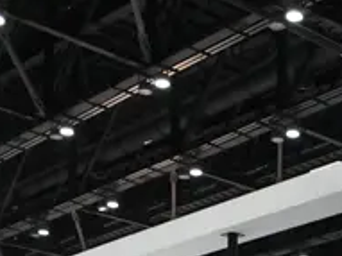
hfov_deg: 18.2
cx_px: 329
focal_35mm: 106
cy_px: 464
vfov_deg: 12.7
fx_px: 1047
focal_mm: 18
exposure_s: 1/250
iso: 8000
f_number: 8
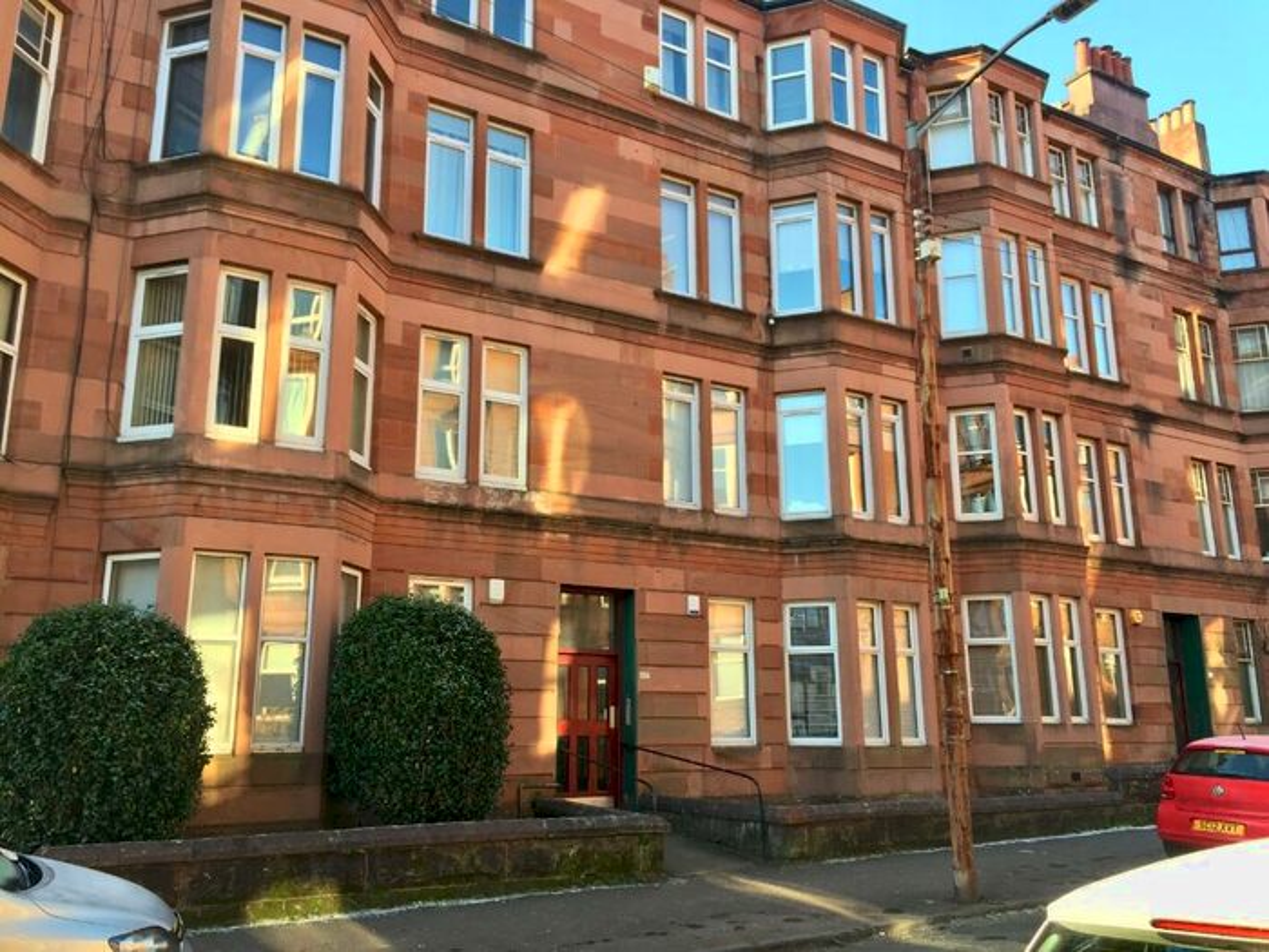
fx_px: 1063
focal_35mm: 29
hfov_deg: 61.7
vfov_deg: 48.2
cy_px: 476
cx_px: 634
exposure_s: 1/121
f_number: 2.2
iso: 32
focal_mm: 4.15
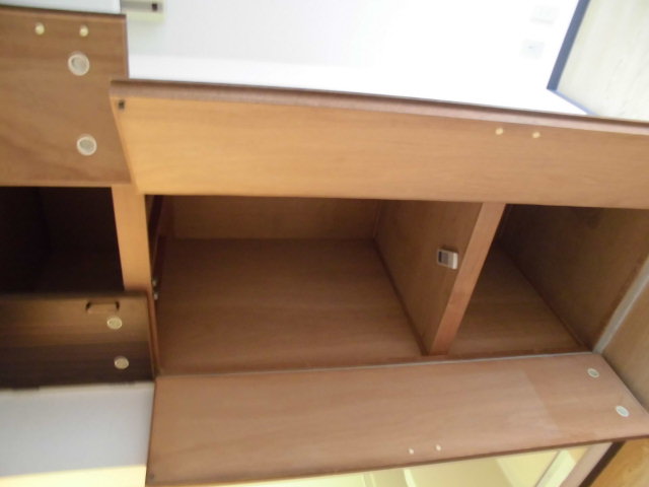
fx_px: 487
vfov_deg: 53.1
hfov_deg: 67.3
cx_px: 324
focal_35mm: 26
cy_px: 244
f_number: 3.5
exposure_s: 1/4
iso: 400
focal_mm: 4.6
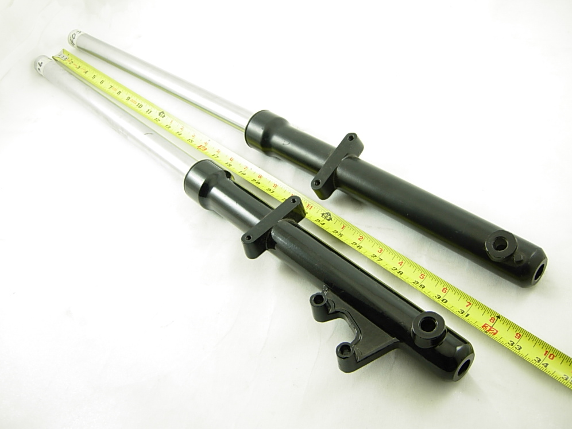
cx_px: 289
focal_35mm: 37
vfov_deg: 38.7
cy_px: 210
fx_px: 611
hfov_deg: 50.1
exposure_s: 1/16.4
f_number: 2.7
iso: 50
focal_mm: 7.5
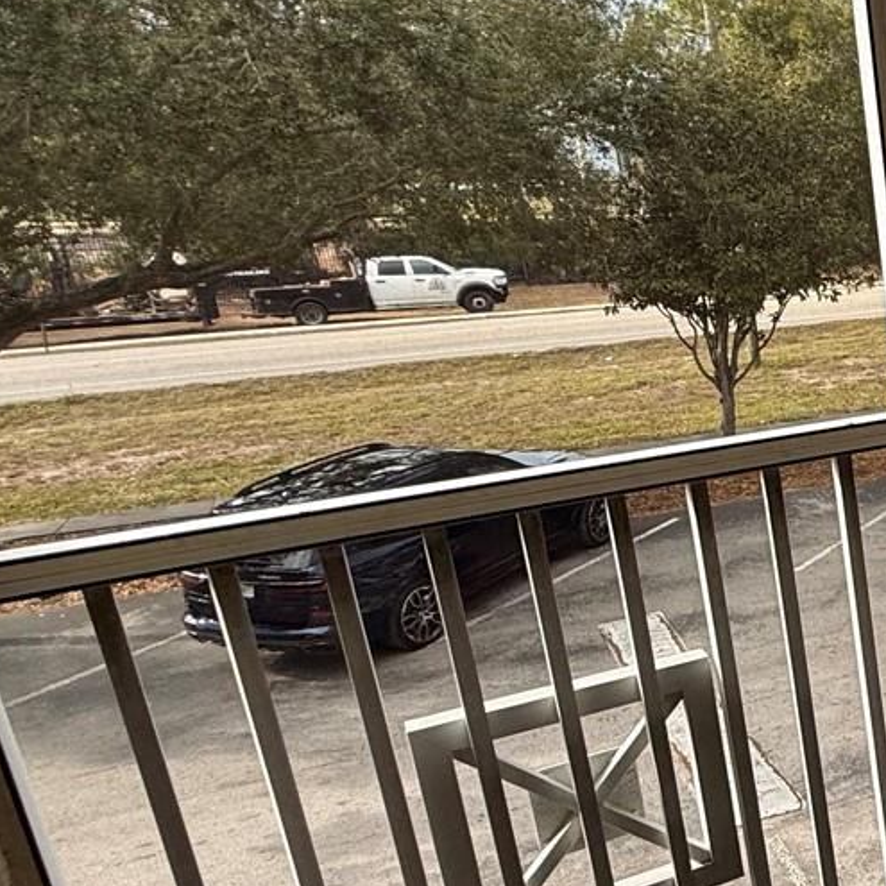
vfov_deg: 41.8
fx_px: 1158
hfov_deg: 30.5
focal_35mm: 40
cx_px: 1215
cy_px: 492
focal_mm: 2.22
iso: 50
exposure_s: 1/602
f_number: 2.2
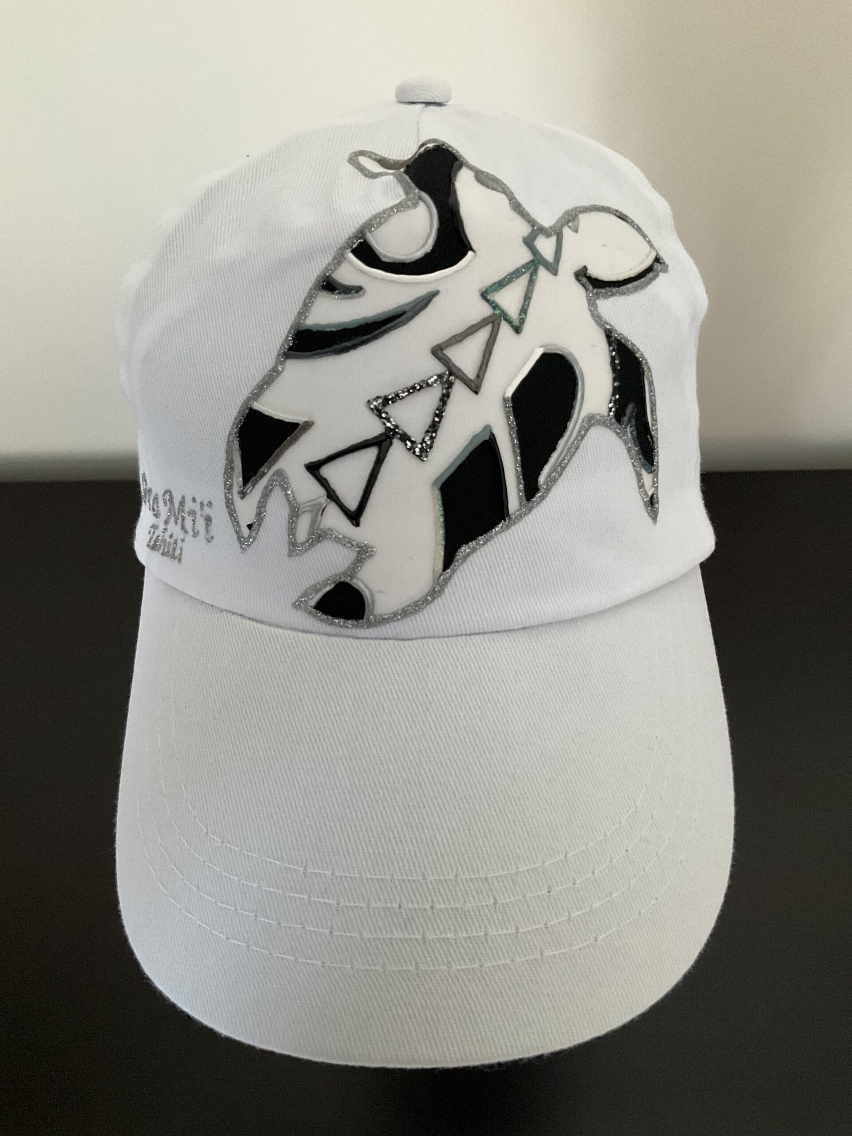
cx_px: 426
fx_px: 952
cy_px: 568
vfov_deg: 61.7
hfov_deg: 48.2
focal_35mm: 29
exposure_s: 1/39
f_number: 1.8
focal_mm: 3
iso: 320
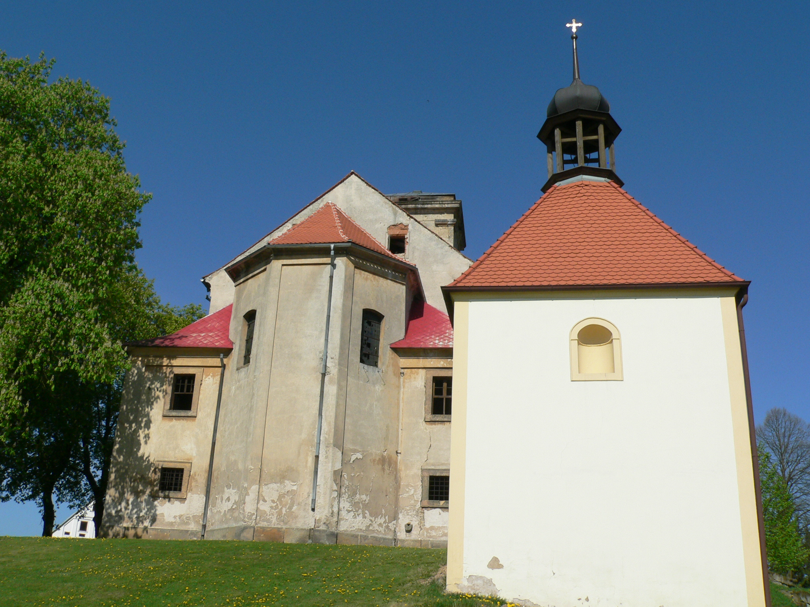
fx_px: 842
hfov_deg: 51.4
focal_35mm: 36
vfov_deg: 39.7
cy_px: 304
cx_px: 405
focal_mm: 6
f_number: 5.6
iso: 100
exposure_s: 1/1000
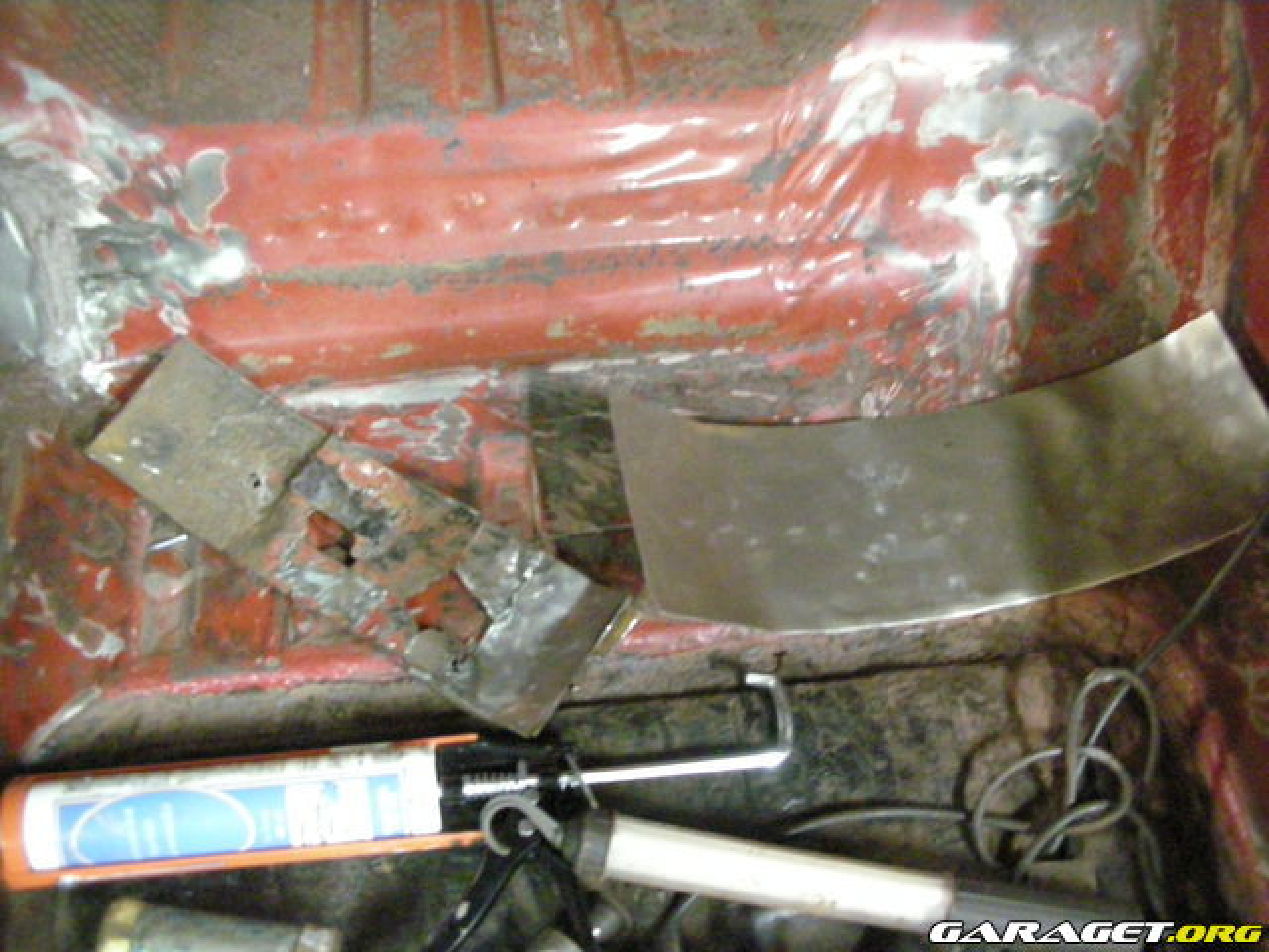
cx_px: 634
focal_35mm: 35
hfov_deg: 52.6
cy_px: 476
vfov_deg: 40.7
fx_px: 1283
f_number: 2.8
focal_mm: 5.8
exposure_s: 1/5.1
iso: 800
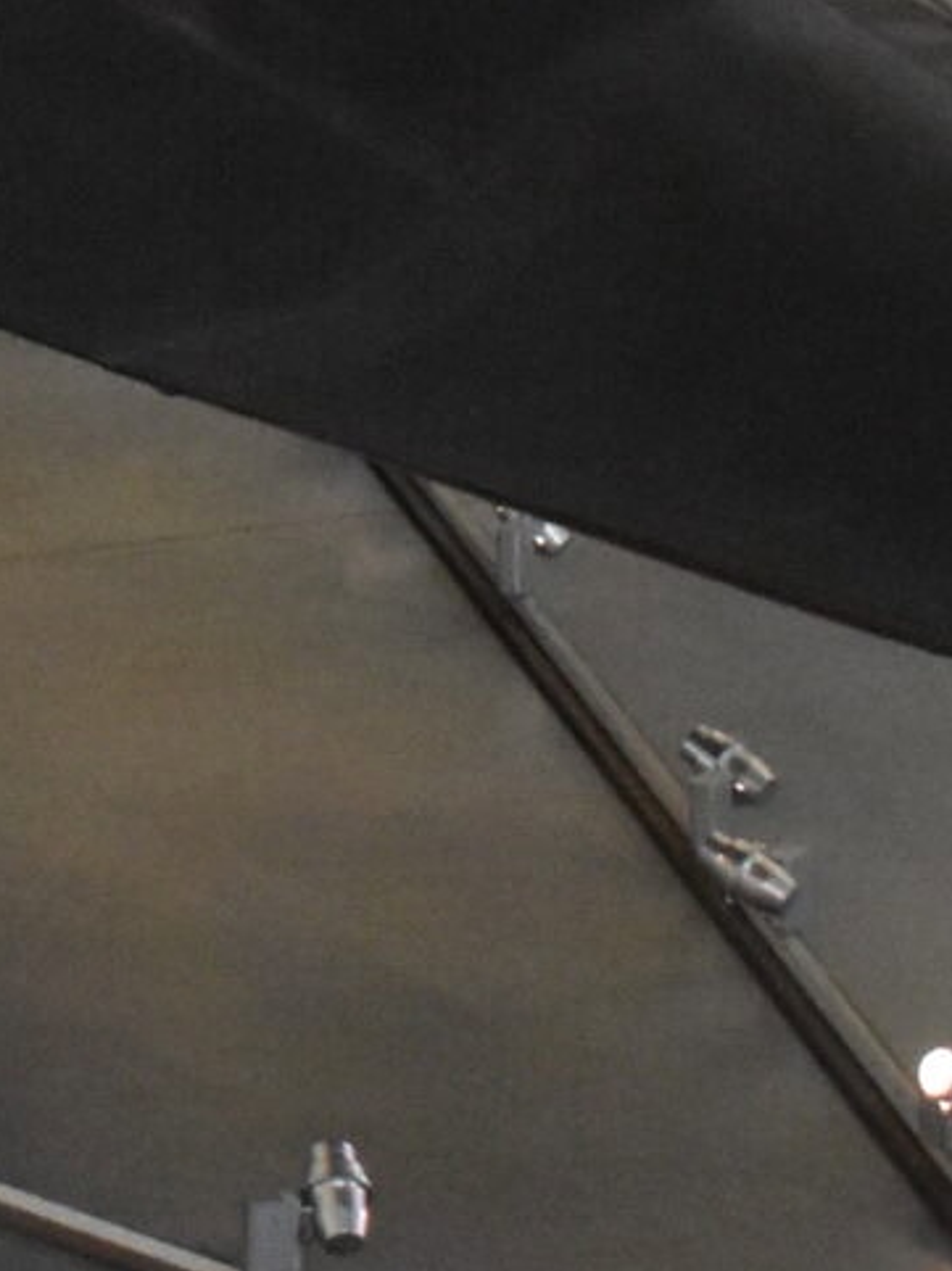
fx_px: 10130
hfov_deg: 5.3
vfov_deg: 7.1
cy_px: -352
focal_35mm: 276
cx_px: -902
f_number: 4.8
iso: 4500
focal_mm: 36
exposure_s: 1/125
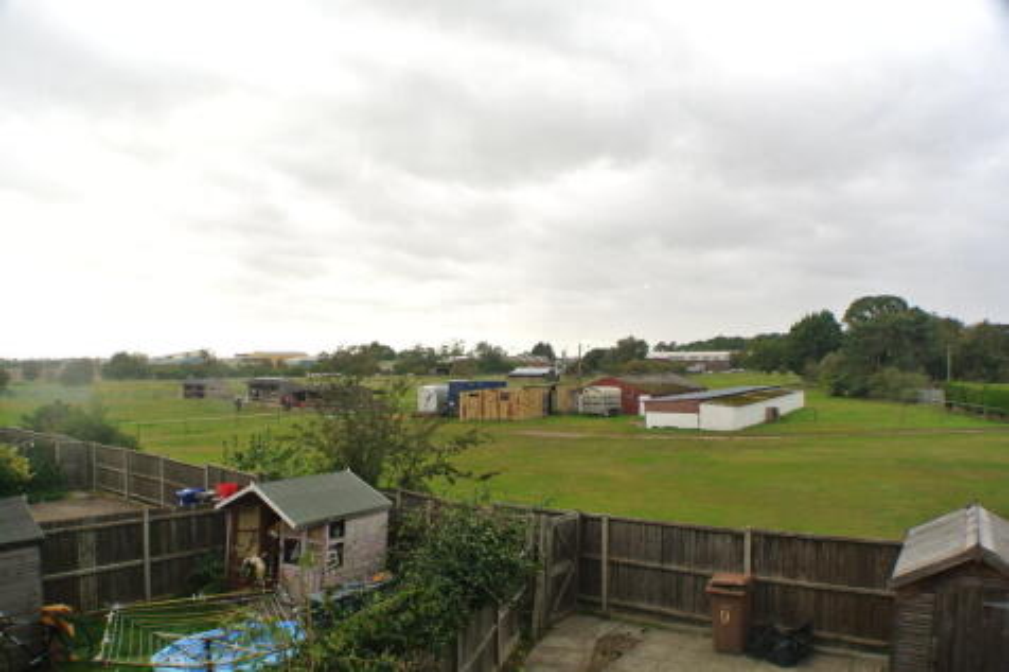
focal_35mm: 31
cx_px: 504
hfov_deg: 60.3
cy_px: 336
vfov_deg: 42.3
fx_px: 869
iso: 100
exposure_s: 1/60
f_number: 4.5
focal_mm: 11.8
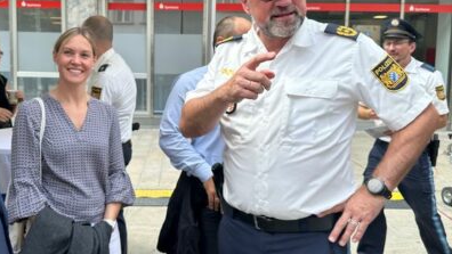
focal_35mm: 37
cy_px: 110
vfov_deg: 32.0
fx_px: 444
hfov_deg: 53.7
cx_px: 187
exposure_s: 1/1019
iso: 80
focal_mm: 6.86
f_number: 1.78
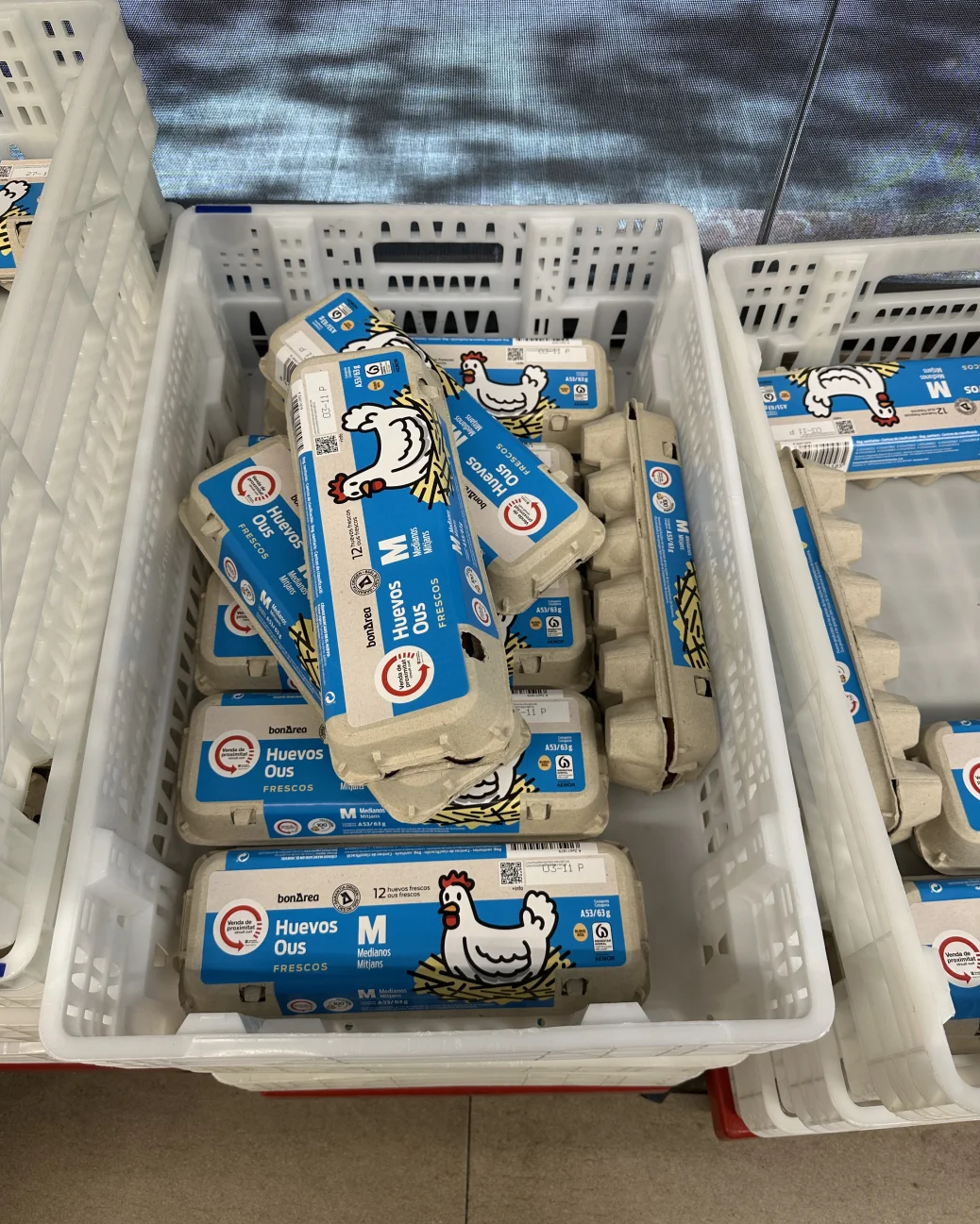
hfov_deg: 54.9
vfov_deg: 66.0
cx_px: 471
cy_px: 596
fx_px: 942
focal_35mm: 26
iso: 80
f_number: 1.78
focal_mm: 6.86
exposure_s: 1/100
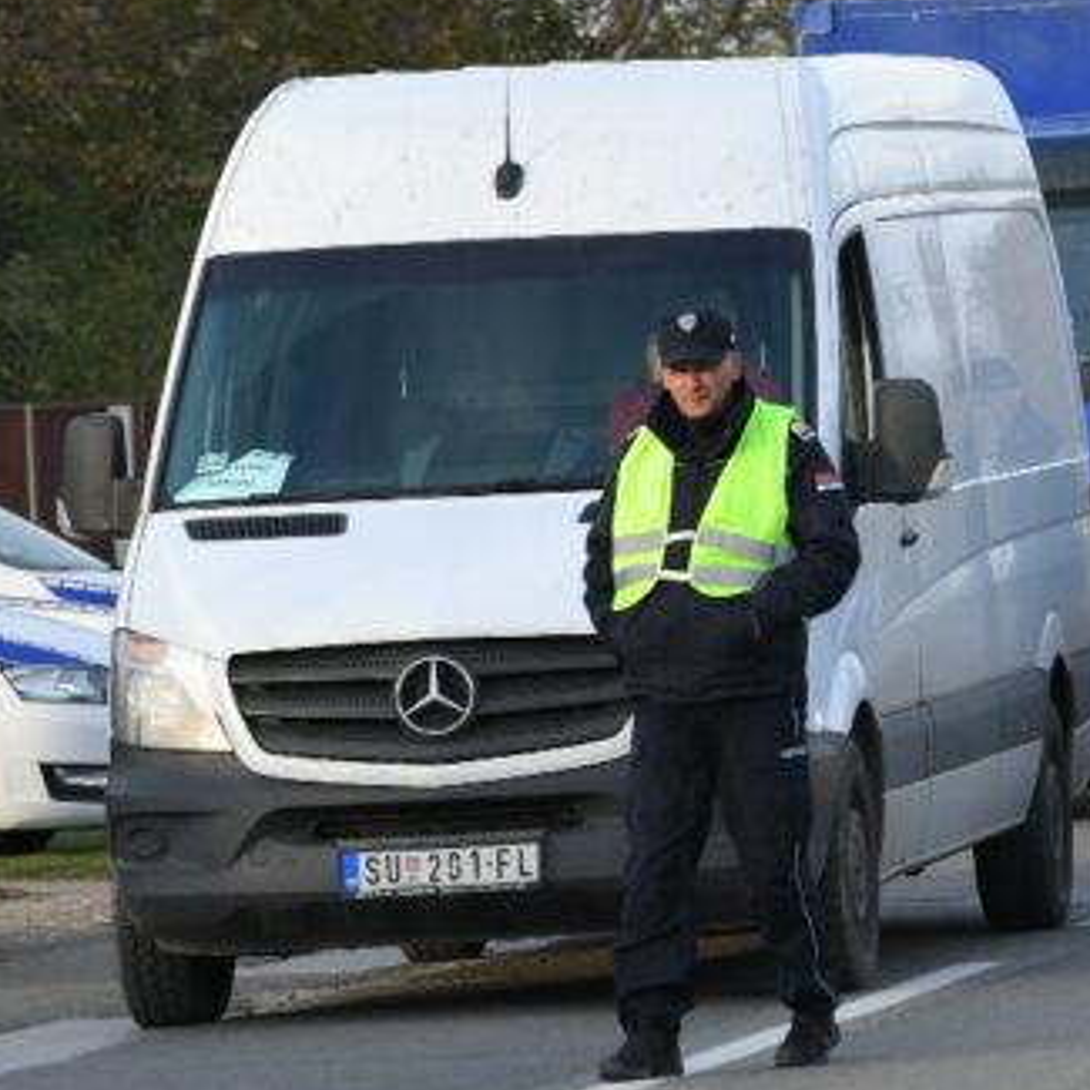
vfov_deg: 3.9
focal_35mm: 455
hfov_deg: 3.8
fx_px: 16209
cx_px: 1526
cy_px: 448
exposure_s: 1/250
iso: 250
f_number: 5.6
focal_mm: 170
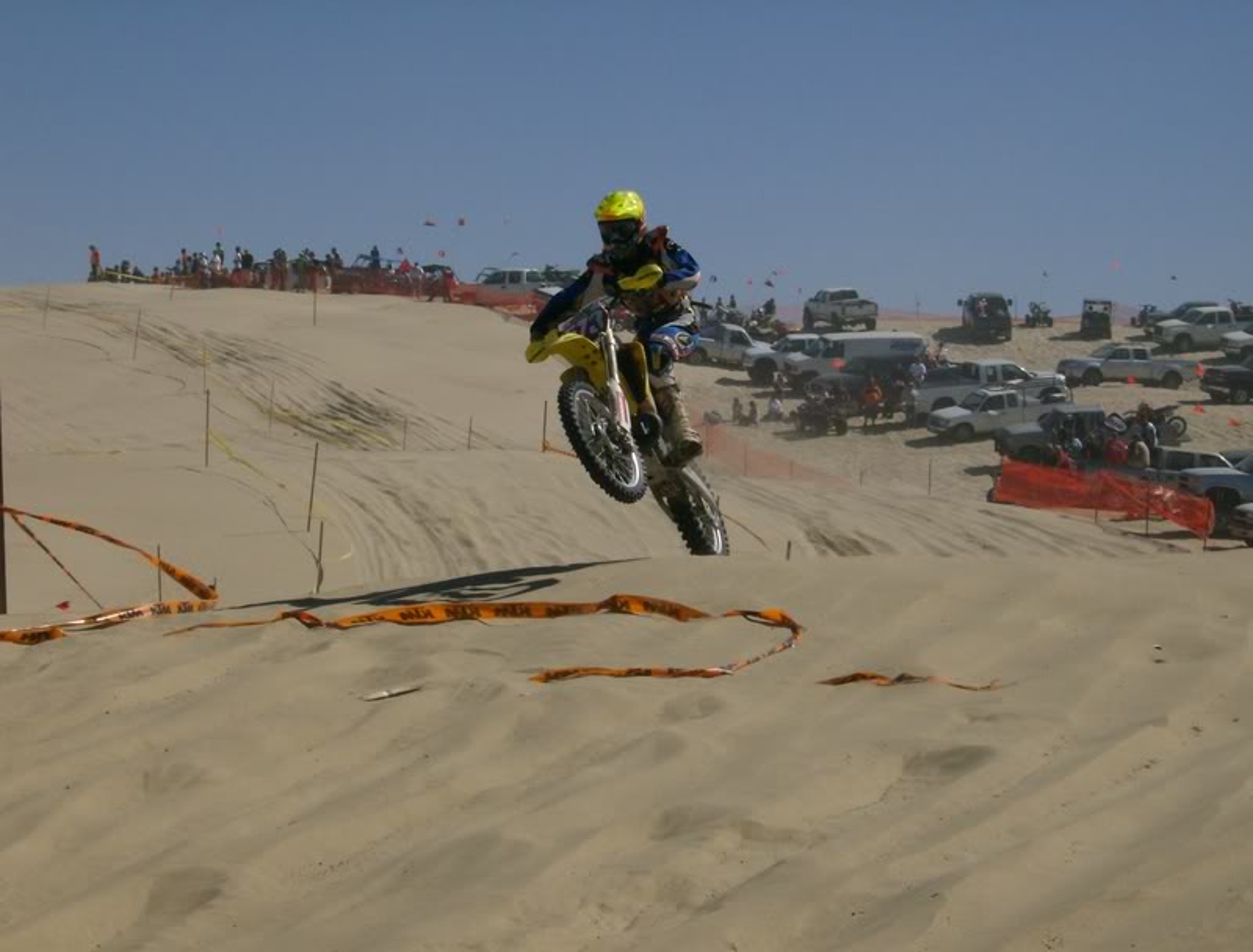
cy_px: 476
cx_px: 626
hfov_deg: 18.0
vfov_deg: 13.7
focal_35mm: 109
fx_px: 3965
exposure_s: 1/1229
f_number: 7.8
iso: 100
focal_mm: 18
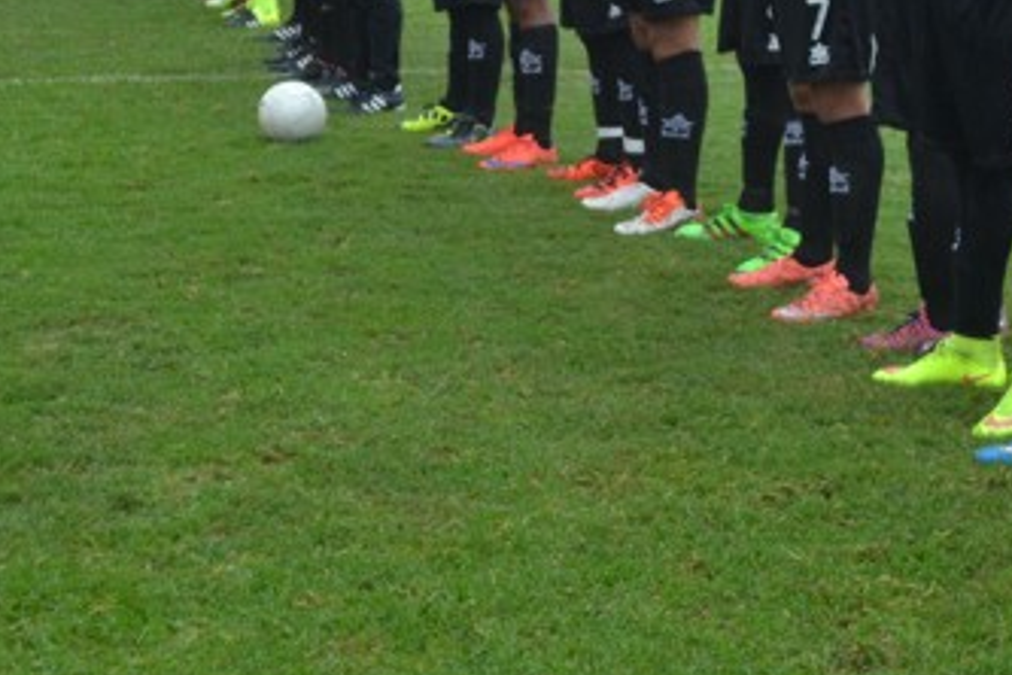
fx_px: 2839
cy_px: 17
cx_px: 906
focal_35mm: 101
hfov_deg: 19.8
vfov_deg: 13.4
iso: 320
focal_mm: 28
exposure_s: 1/125
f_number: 5.6
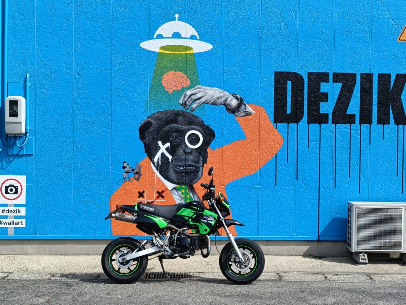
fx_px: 751
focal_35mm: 64
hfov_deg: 30.3
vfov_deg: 22.9
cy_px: 152
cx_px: 203
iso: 64
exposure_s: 1/684
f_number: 1.7
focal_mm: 4.7
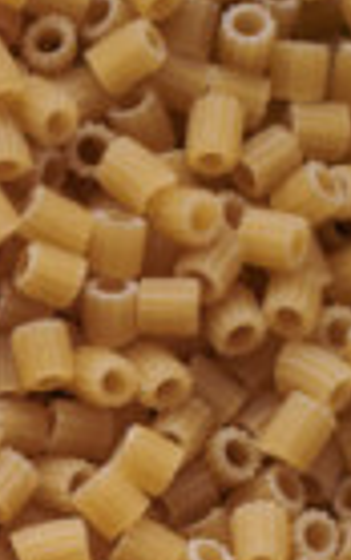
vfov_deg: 7.0
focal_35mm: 294
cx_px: -1085
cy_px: 983
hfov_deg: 4.1
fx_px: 4495
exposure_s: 1/100
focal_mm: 50
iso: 160
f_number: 8
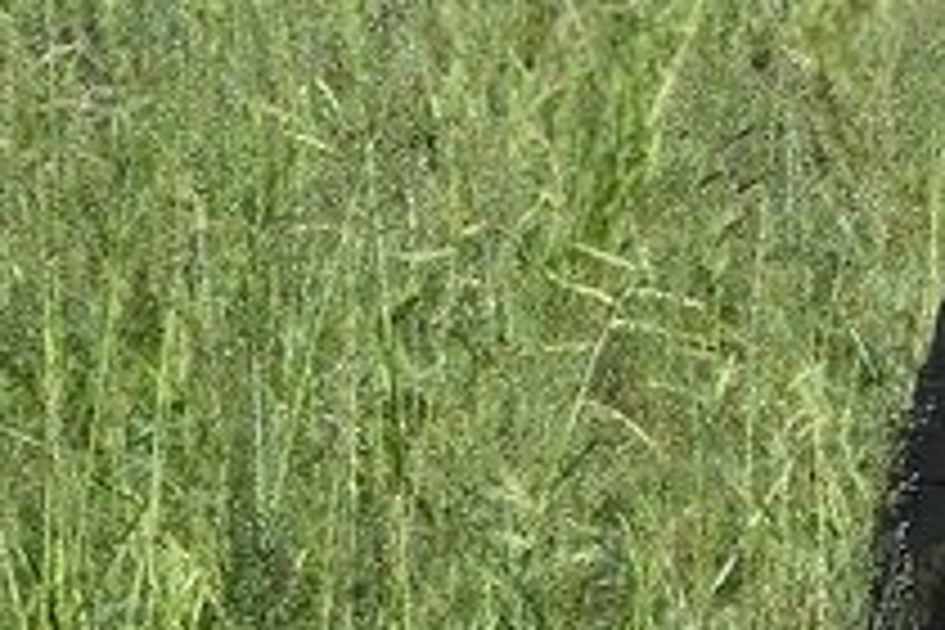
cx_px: -225
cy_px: -342
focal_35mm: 593
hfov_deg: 3.5
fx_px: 15565
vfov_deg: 2.3
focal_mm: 78
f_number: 7.1
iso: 400
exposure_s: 1/1000
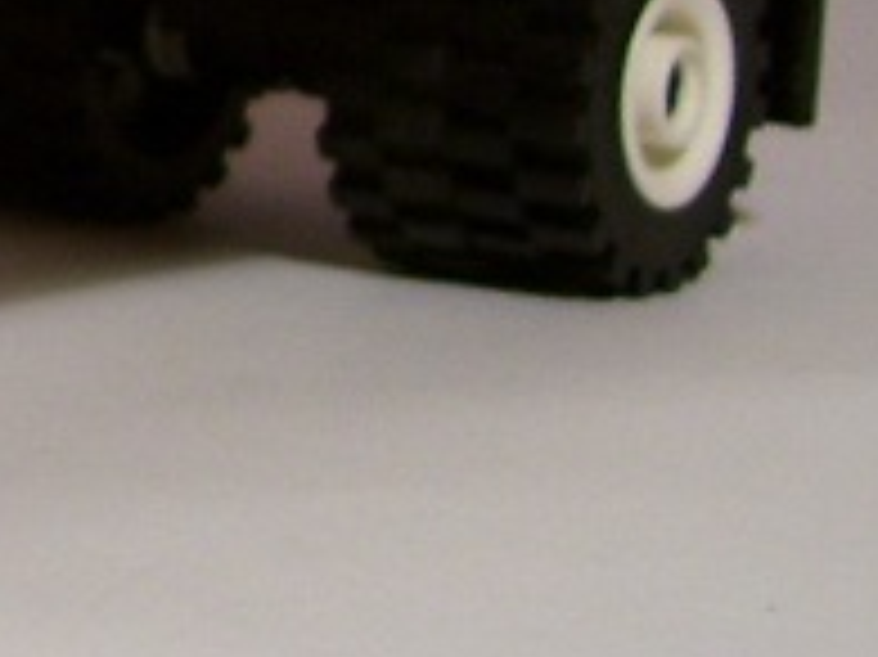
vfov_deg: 7.5
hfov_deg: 9.3
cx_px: -1085
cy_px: -468
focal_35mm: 194
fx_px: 4918
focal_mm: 6
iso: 80
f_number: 2.7
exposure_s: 1/30
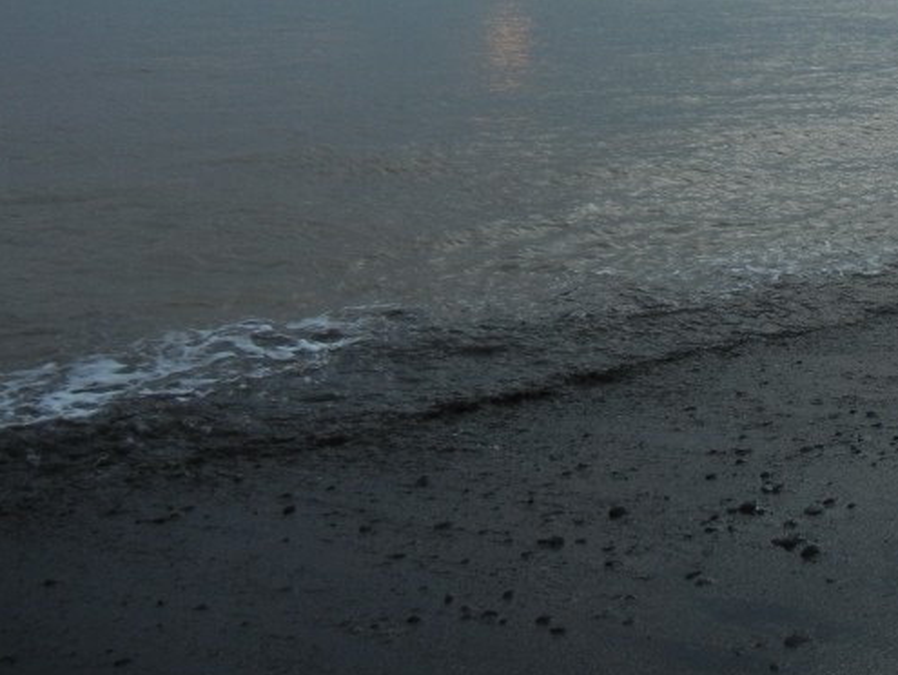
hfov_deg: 29.6
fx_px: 1610
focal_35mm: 62
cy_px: 56
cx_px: 838
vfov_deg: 23.0
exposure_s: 1/70.5
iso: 160
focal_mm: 5.4
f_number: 3.5
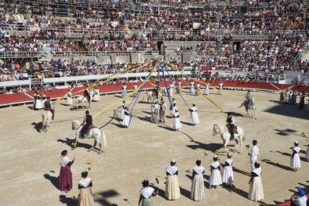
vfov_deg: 29.9
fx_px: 386
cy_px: 103
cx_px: 154
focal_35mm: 45
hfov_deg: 43.6
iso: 200
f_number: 11
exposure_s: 1/500
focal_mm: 45
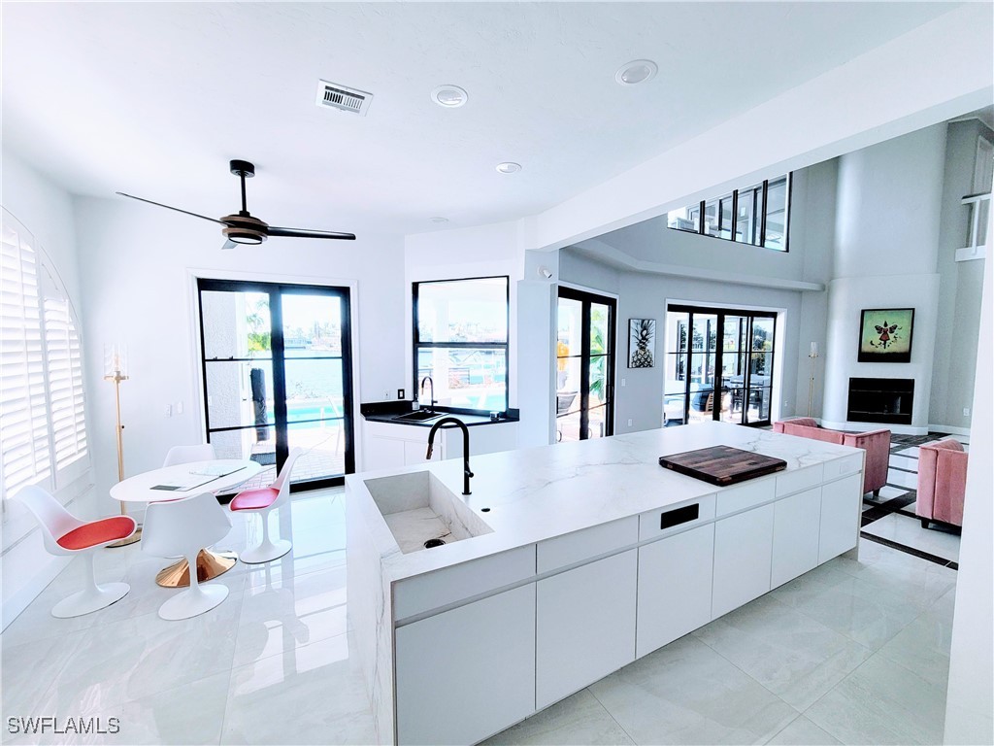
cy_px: 373
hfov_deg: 106.2
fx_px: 373
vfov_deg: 89.9
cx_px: 497
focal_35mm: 13
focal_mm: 2.2
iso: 50
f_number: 2.2
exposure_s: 1/122
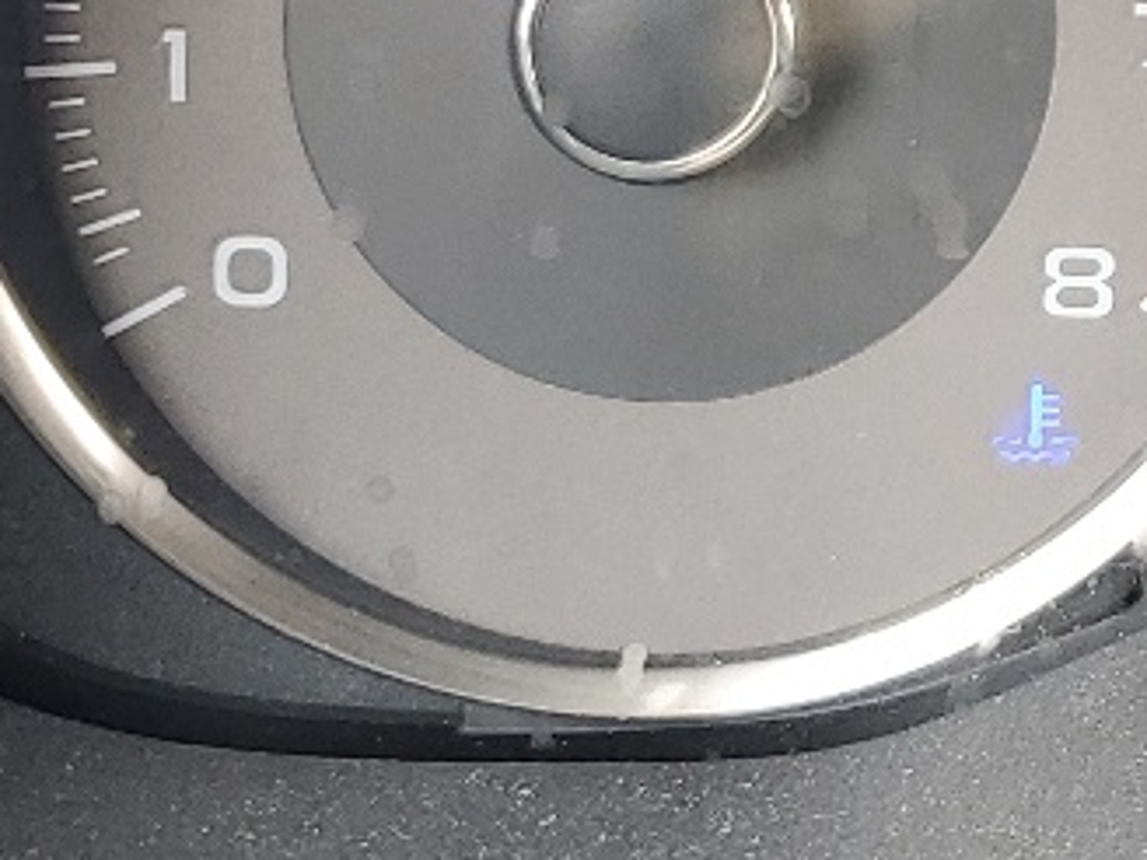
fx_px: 4208
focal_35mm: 127
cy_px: -217
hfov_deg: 14.6
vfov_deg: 11.4
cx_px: 1640
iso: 50
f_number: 1.5
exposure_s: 1/175
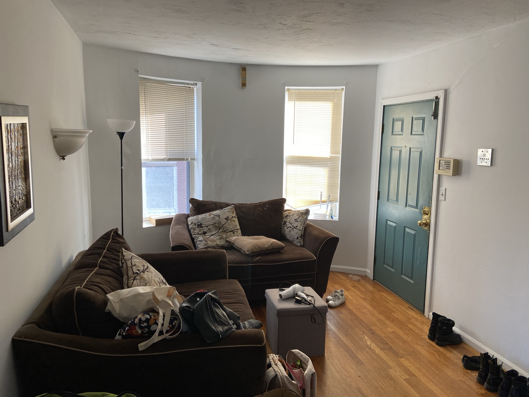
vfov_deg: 53.1
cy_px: 198
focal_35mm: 26
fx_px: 397
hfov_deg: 67.3
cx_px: 264
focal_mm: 4.25
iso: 100
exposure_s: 1/121
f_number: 1.8
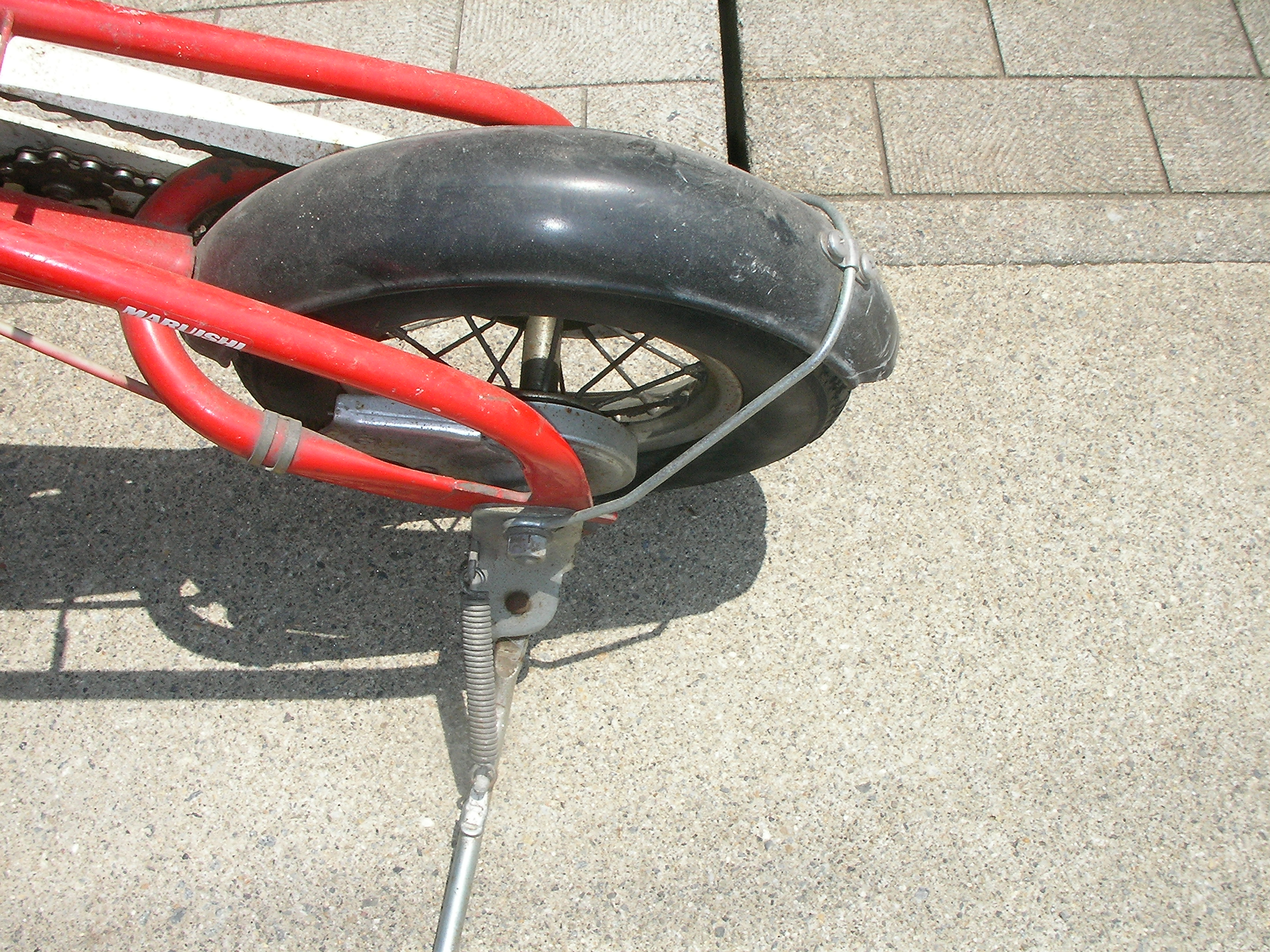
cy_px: 476
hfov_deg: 49.0
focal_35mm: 38
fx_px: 1394
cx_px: 635
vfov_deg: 37.7
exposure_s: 1/252
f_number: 5.6
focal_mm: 6.3
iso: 71
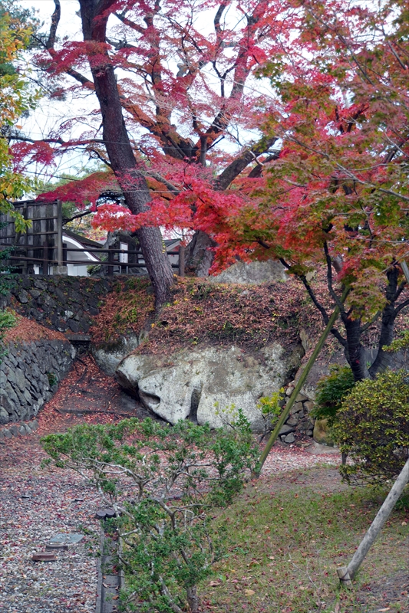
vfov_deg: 31.7
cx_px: 204
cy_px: 306
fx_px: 1082
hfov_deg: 21.4
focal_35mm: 63
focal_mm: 42.3
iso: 125
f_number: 5
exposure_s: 1/80
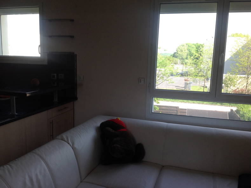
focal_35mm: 35
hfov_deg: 52.6
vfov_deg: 40.7
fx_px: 254
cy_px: 94
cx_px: 126
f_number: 2.4
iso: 50
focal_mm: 4.28
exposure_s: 1/244
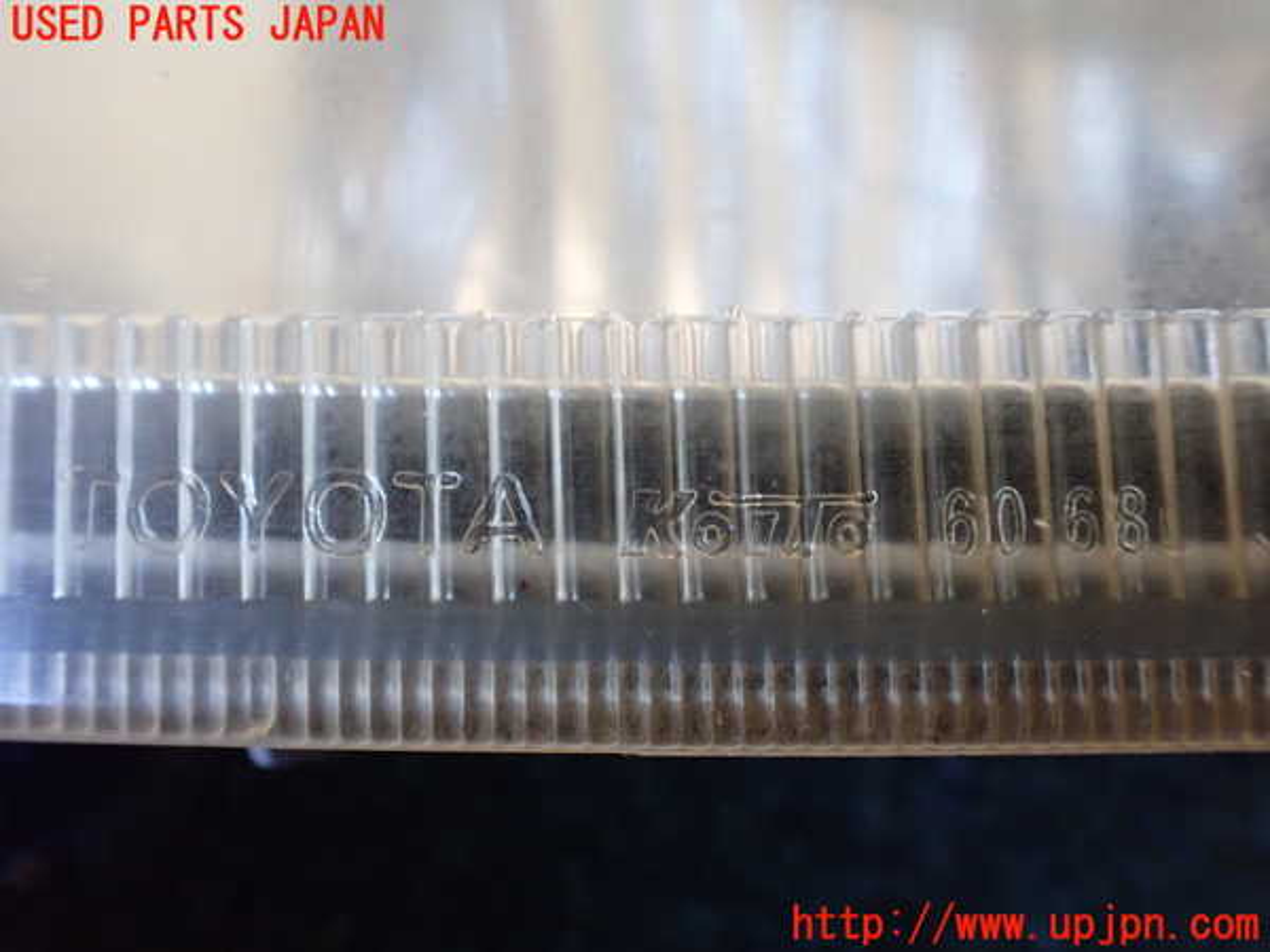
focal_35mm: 30
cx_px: 635
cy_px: 476
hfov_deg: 60.0
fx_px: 1101
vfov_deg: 46.8
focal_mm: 5.4
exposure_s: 1/125
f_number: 2.3
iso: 640
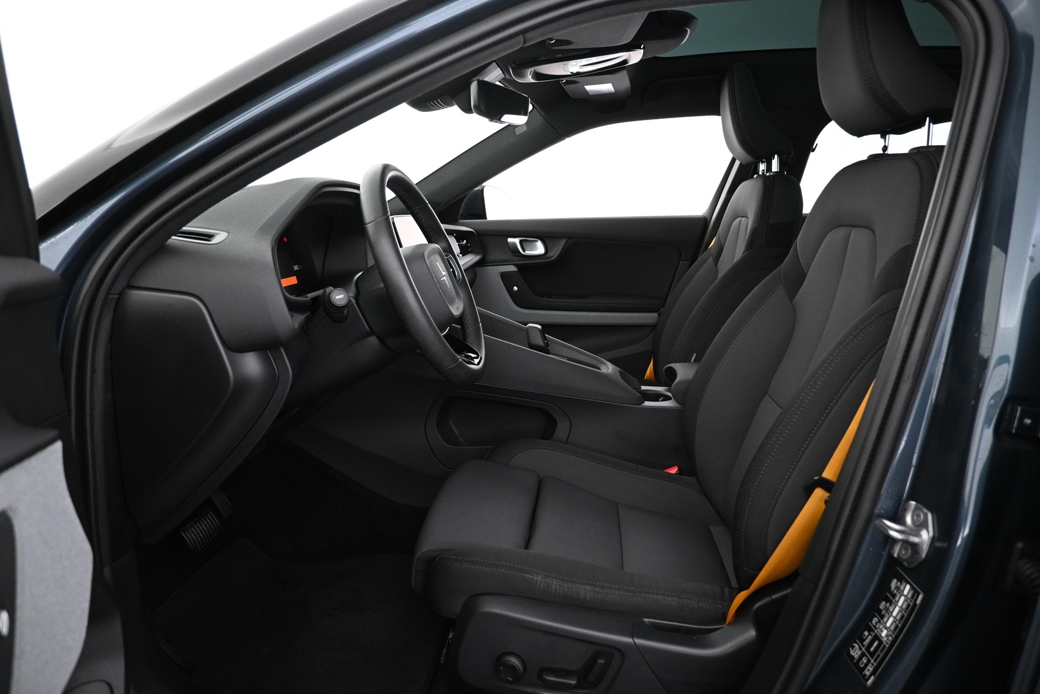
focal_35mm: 24
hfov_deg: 73.7
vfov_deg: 53.1
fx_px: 693
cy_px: 347
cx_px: 520
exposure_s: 1/25
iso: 1600
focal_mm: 16
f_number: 3.5
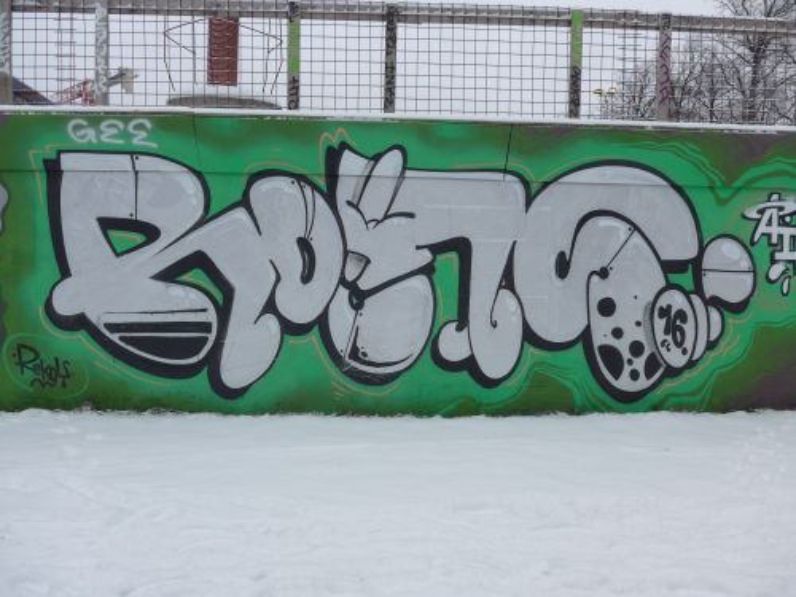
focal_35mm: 29
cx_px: 398
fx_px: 667
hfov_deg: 61.7
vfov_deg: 48.2
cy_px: 298
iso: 80
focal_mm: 6
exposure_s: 1/320
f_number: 2.8
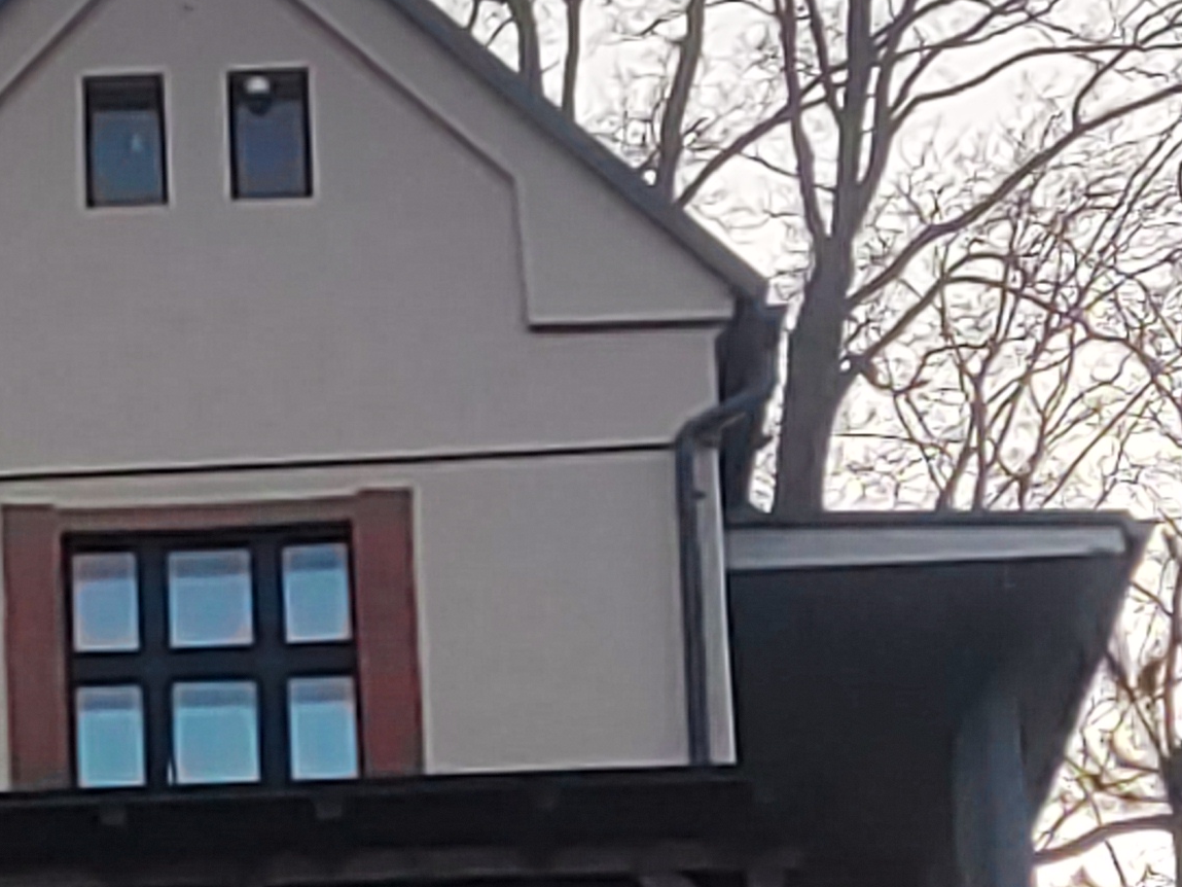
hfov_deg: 20.2
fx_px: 2971
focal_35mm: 87
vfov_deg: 16.8
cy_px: 709
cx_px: -451
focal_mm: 4.71
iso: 50
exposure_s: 1/555
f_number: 1.79
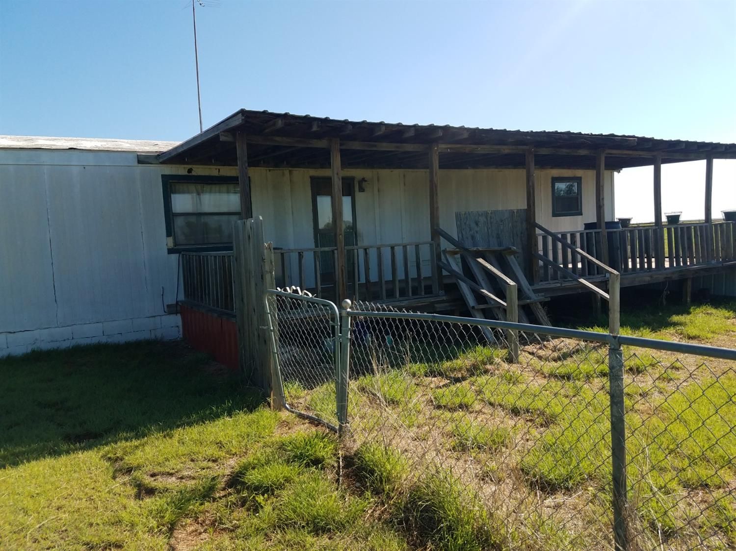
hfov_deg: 67.3
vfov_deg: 53.0
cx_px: 368
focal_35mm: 26
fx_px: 553
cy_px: 276
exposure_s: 1/1364
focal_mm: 4.2
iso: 40
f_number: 1.7
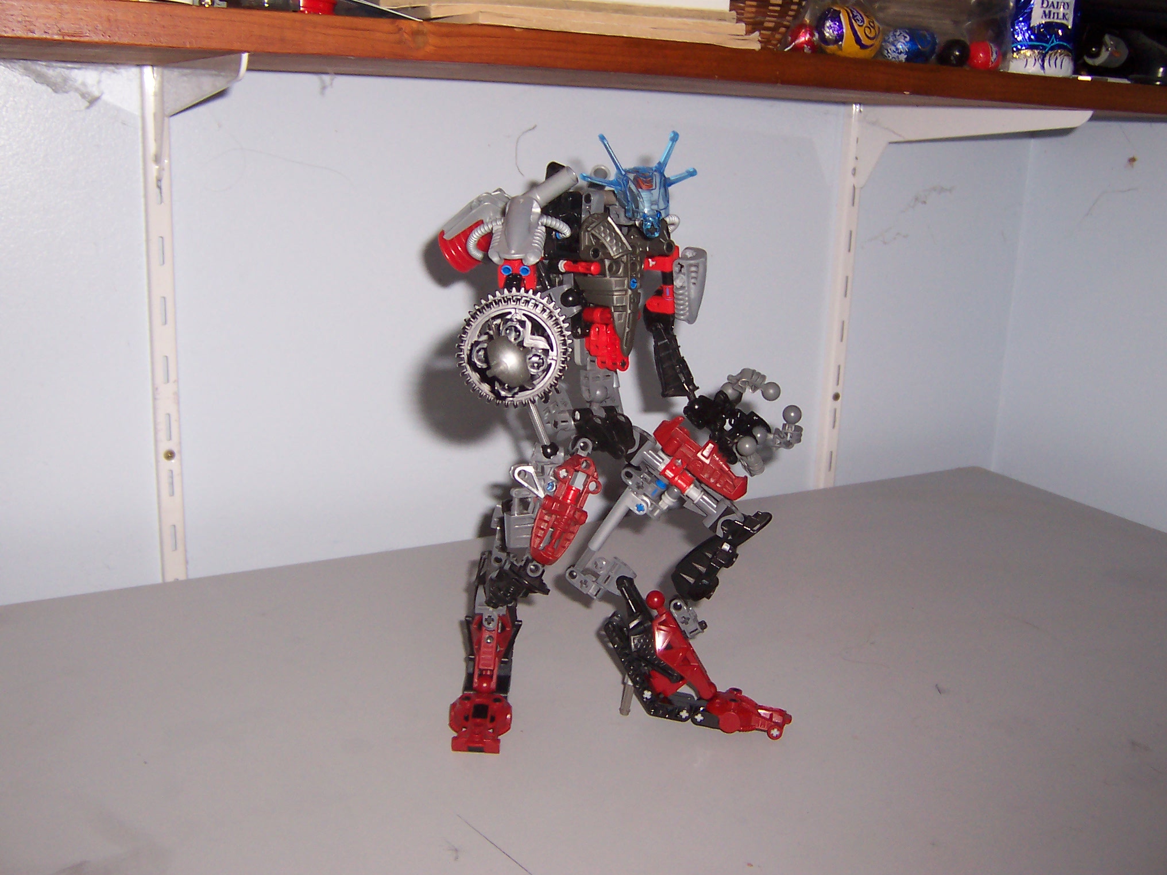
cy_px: 438
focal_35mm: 36
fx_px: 1214
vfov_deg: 39.7
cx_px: 584
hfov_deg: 51.4
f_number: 2.8
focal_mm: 5.6
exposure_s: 1/60
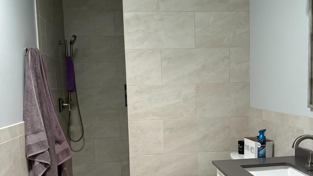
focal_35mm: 38
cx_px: 156
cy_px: 116
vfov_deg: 31.0
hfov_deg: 52.8
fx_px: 315
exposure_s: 1/60
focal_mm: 5.96
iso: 500
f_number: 1.6
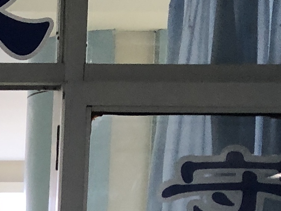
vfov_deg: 9.3
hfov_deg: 11.9
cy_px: 427
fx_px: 1209
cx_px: -266
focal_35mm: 149
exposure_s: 1/17
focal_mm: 3.99
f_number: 1.8
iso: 50
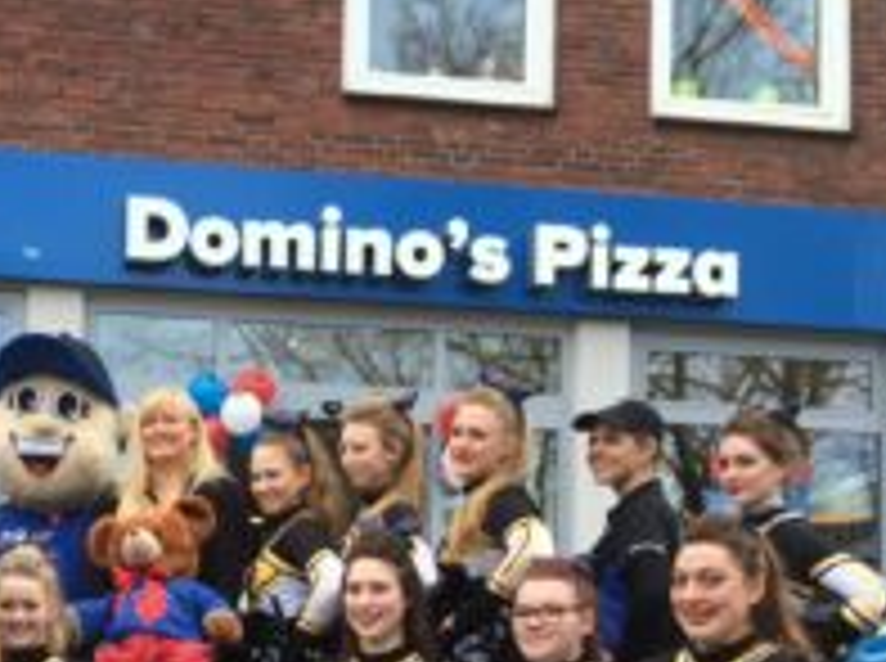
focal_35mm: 59
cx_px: 130
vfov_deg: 23.7
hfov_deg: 31.6
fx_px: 1507
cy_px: 667
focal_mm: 4.15
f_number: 2.2
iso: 32
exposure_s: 1/265
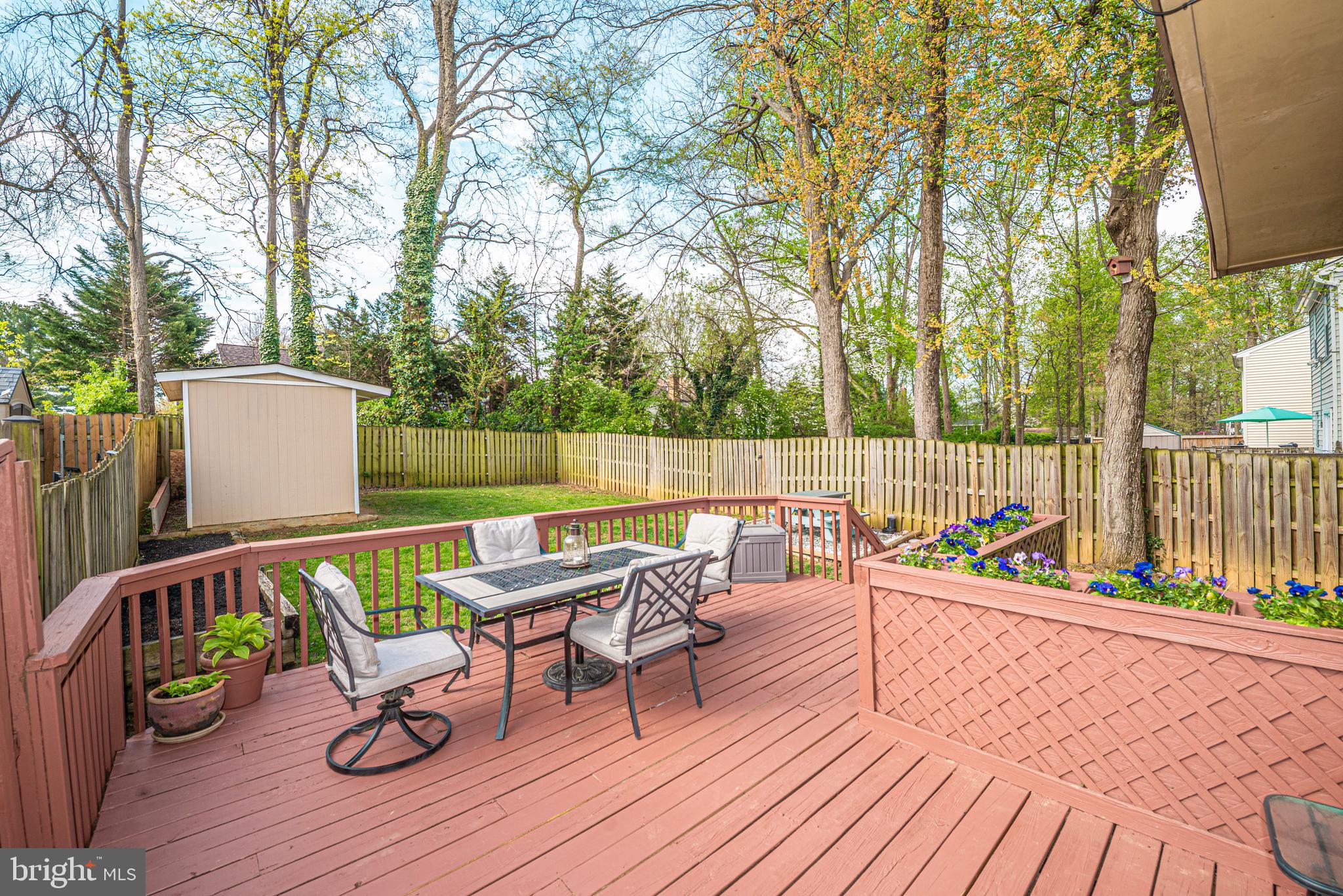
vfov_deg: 81.3
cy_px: 448
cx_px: 672
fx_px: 522
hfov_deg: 104.2
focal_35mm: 14
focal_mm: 14
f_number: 7.1
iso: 200
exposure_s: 1/200
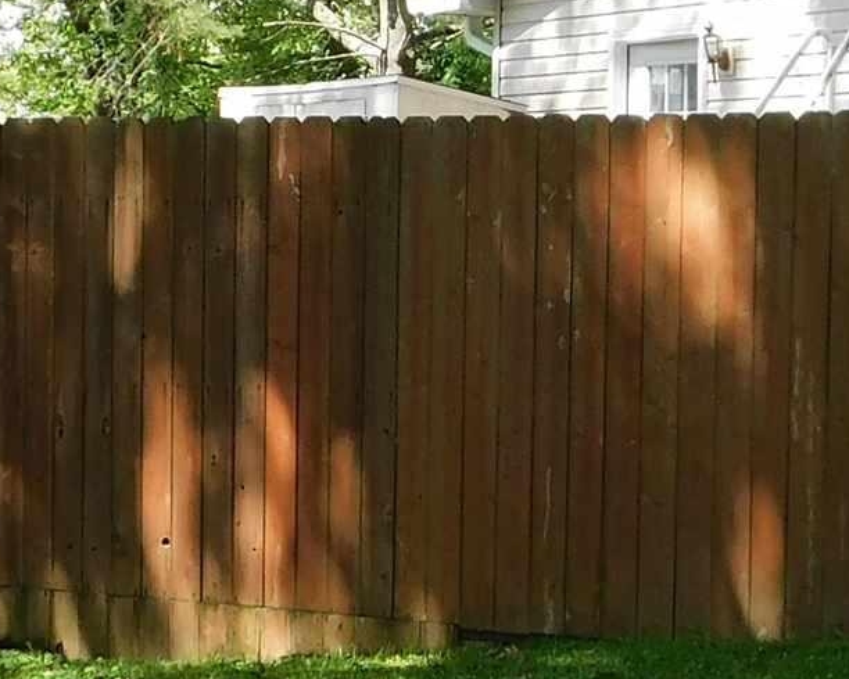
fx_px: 3695
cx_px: 422
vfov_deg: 10.5
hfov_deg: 13.1
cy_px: 205
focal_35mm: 147
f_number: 3.2
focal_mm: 5.3
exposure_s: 1/400
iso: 125
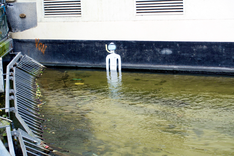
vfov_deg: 19.5
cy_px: 78
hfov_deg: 28.8
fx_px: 455
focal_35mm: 70
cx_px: 117
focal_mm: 25.7
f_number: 3.2
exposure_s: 1/125
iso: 125
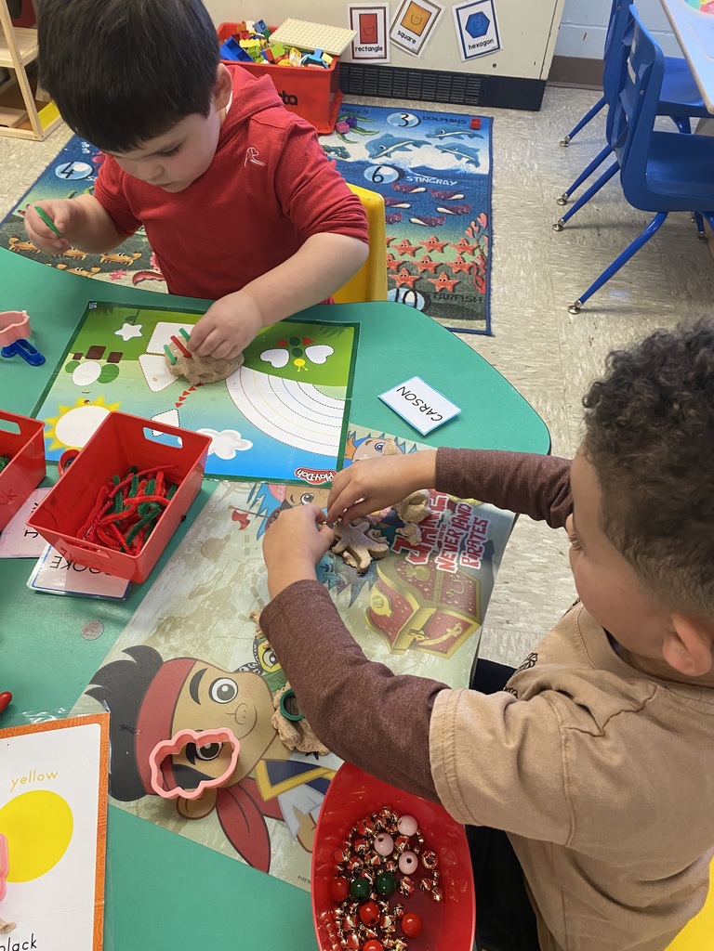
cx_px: 357
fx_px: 715
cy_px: 476
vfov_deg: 67.3
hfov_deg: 53.1
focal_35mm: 26
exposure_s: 1/60
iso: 100
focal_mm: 4.25
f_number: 1.8
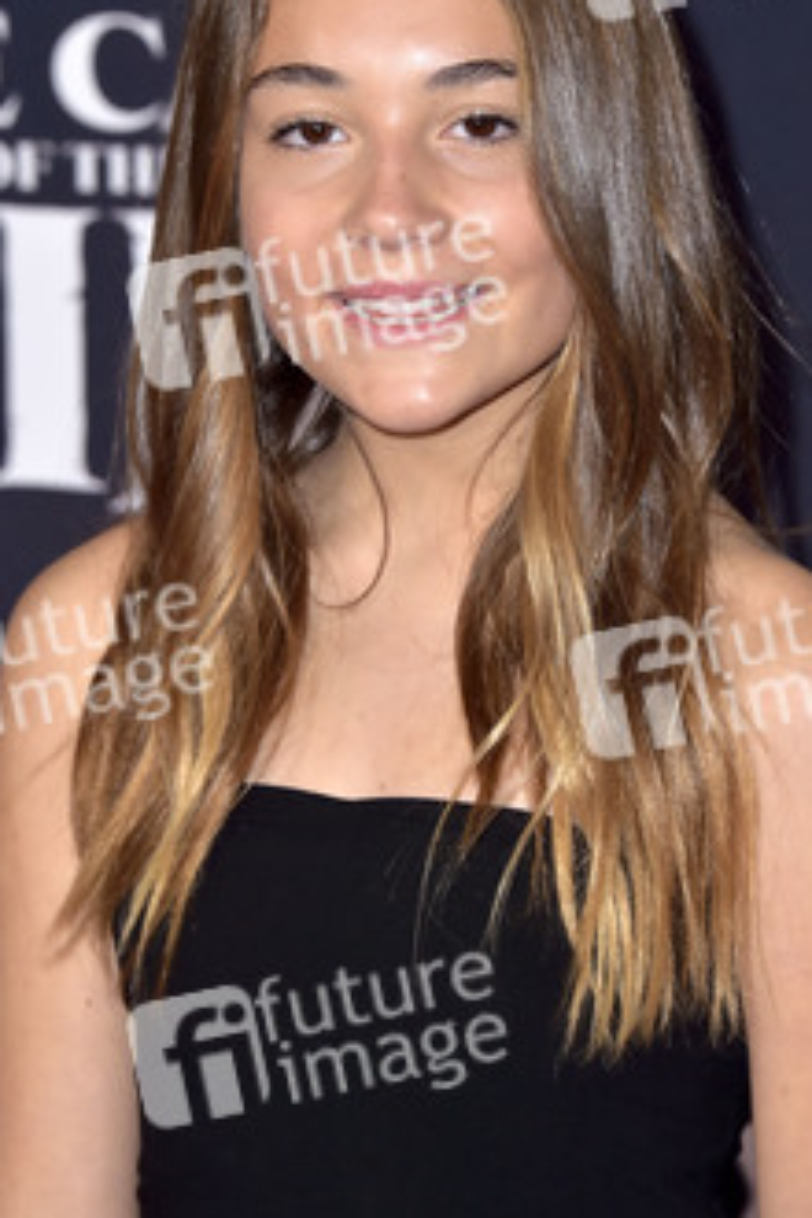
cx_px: 426
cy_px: 487
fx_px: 7375
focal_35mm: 218
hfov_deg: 6.3
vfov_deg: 9.4
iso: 320
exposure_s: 1/250
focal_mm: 180
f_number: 7.1
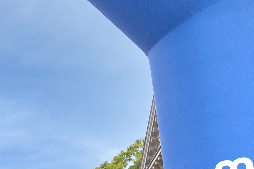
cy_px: 170
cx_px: -117
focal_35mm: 101
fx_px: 712
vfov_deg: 13.4
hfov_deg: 18.2
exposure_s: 1/640
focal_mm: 24
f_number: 4
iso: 400
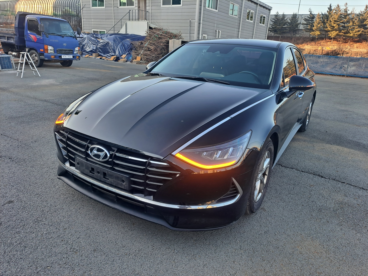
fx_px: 255
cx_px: 184
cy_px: 138
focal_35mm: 24
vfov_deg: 56.8
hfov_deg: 71.6
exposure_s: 1/155
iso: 25
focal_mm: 5.23
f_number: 1.8
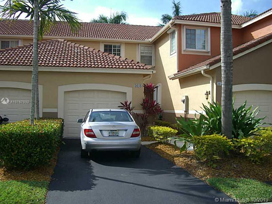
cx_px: 136
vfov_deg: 37.7
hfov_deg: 49.0
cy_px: 102
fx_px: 299
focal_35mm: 38
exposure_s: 1/200
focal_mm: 7.9
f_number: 5.6
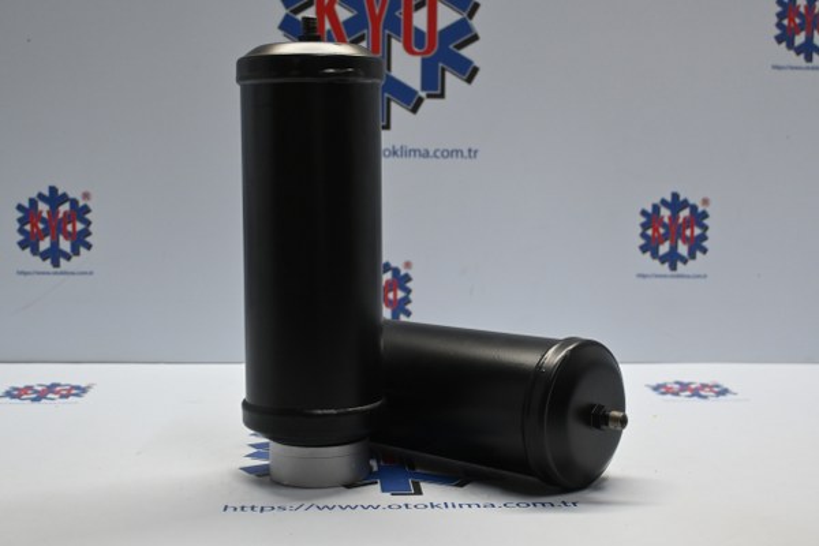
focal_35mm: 49
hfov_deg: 40.5
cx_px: 410
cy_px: 273
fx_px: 1109
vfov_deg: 27.7
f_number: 5
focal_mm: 32.5
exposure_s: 1/125
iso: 1250
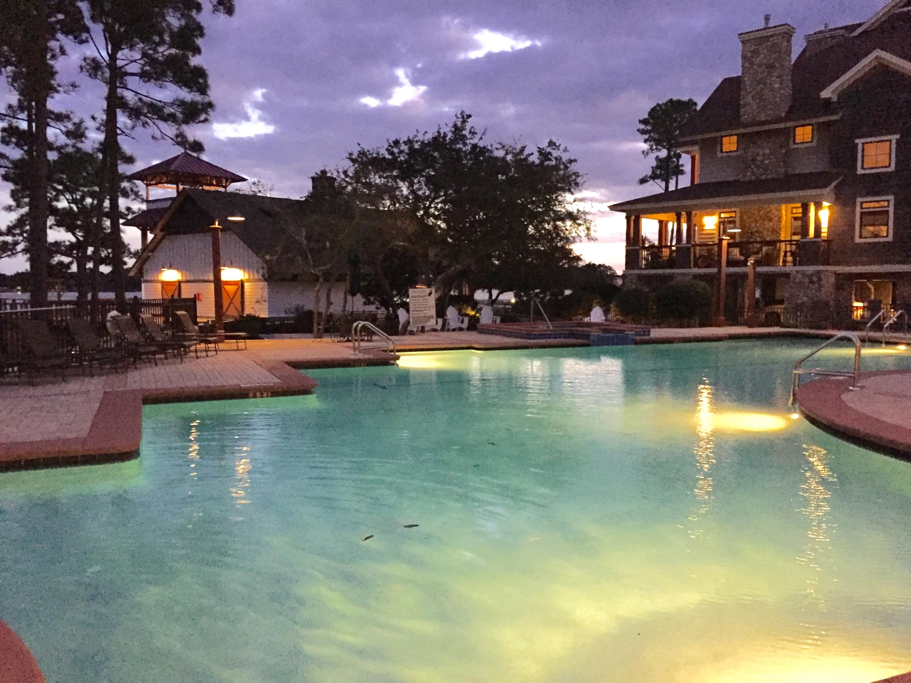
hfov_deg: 61.7
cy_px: 342
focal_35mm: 29
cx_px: 456
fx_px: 763
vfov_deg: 48.2
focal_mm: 4.15
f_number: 2.2
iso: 800
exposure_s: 1/15
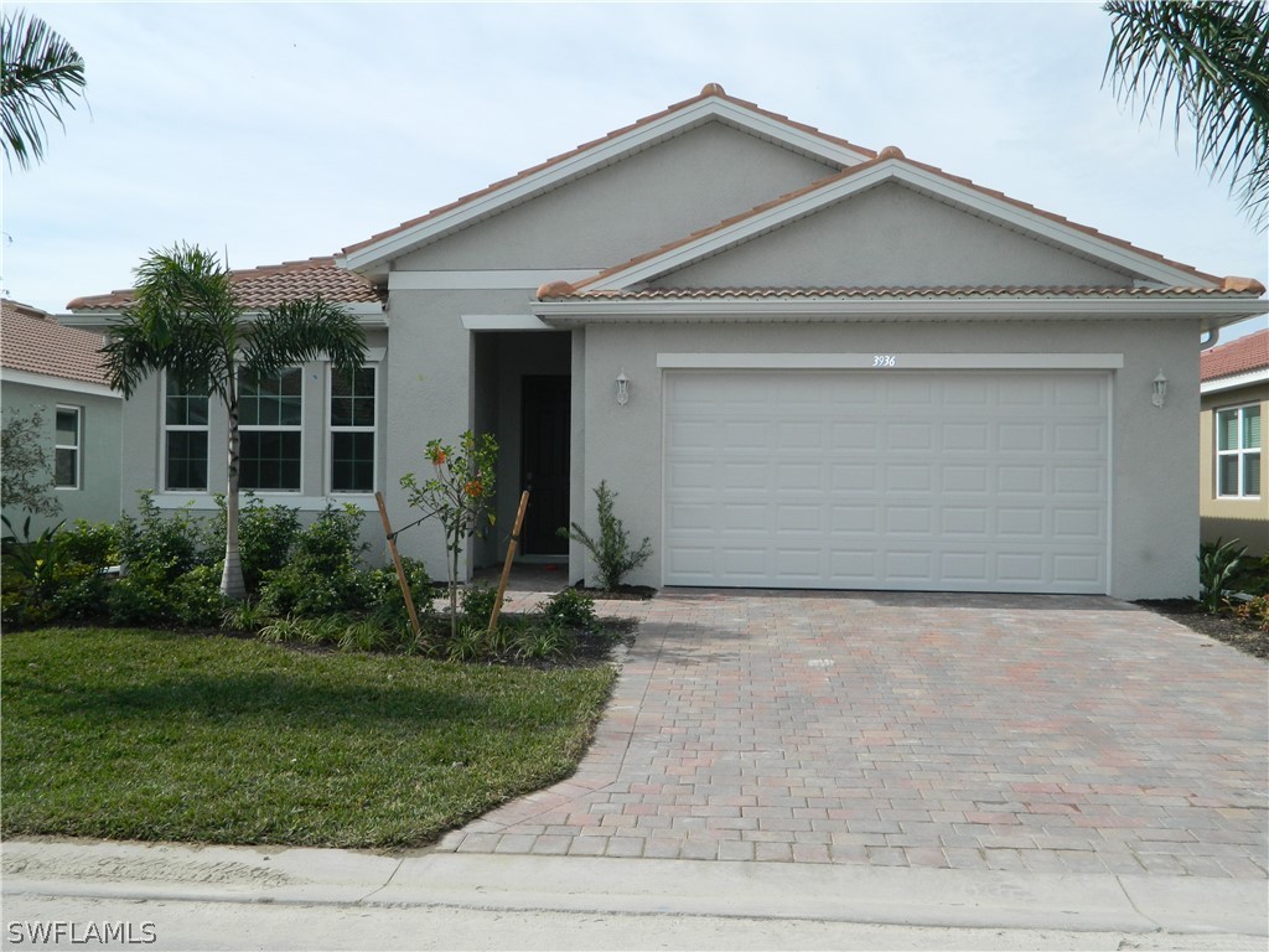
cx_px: 634
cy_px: 476
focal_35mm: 31
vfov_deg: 45.4
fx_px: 1136
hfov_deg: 58.4
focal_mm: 5.6
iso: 110
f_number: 9.1
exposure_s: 1/200
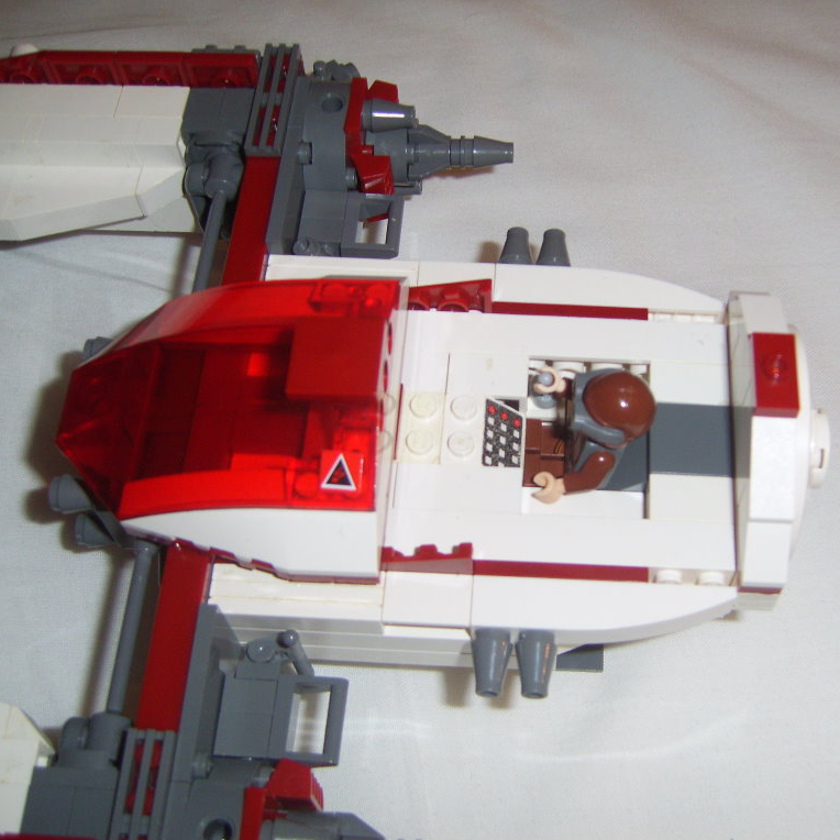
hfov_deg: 37.3
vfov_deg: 37.6
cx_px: 526
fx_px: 1235
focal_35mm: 45
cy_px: 420
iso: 100
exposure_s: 1/30
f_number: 2.8
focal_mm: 7.8
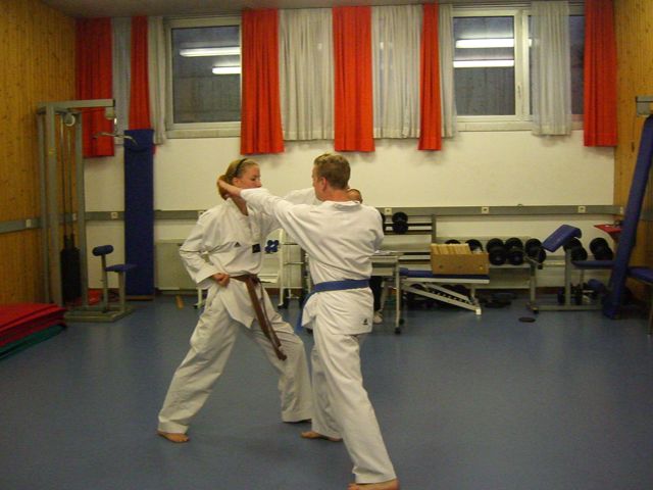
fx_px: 717
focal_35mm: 38
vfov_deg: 37.7
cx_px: 326
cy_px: 245
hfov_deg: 49.0
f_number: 2.8
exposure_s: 1/125
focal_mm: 7.9
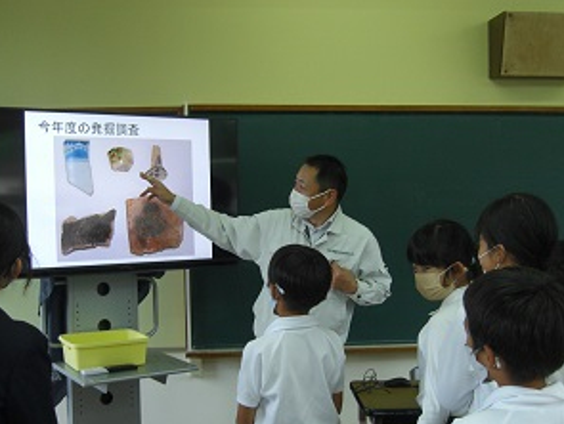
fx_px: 767
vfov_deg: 30.9
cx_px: 271
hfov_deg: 40.4
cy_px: 246
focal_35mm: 47
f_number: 2.8
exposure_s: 1/100
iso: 200
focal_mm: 7.9
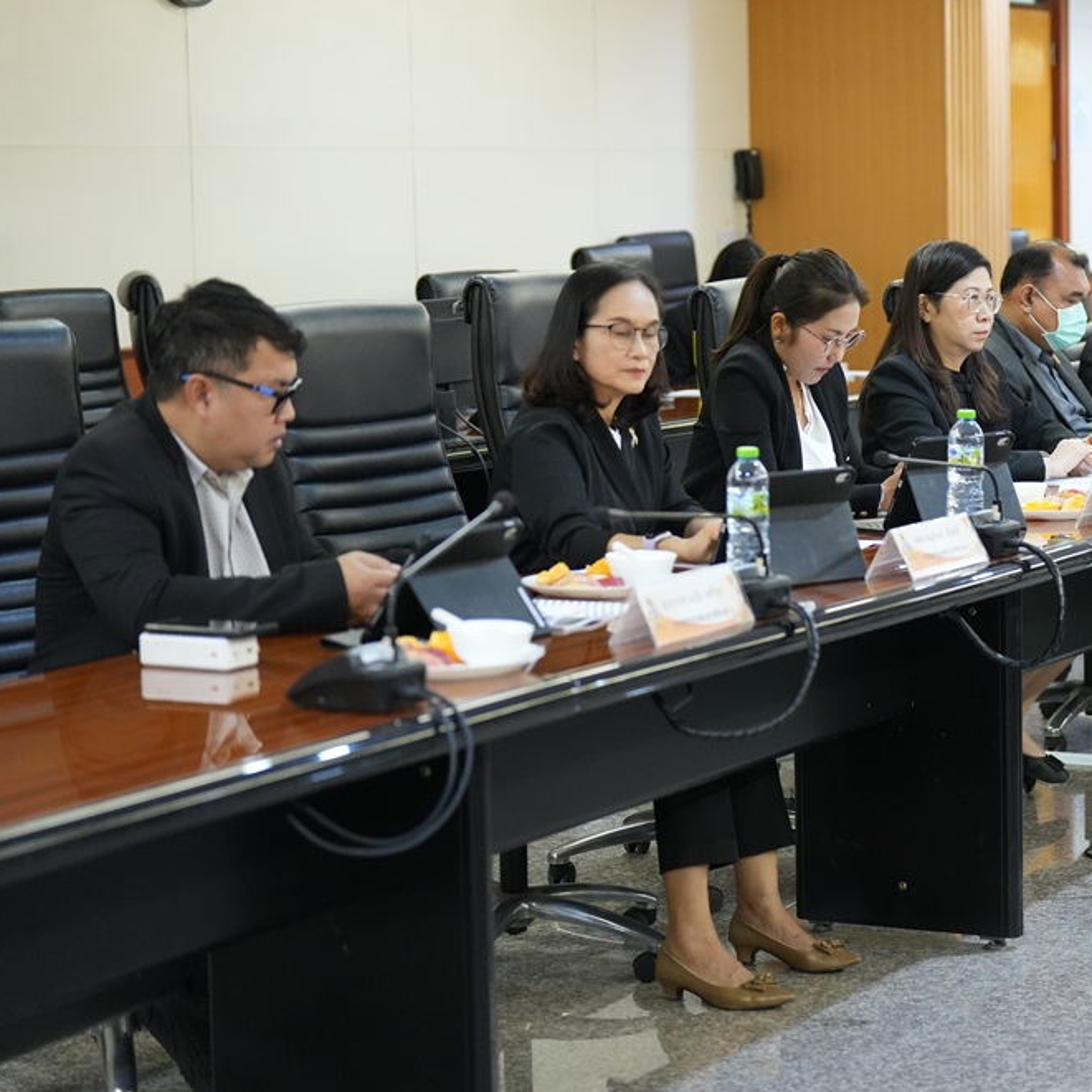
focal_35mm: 90
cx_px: 818
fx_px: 3212
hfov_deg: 19.2
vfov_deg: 19.3
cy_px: 548
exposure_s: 1/125
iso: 5000
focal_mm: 70
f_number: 2.8
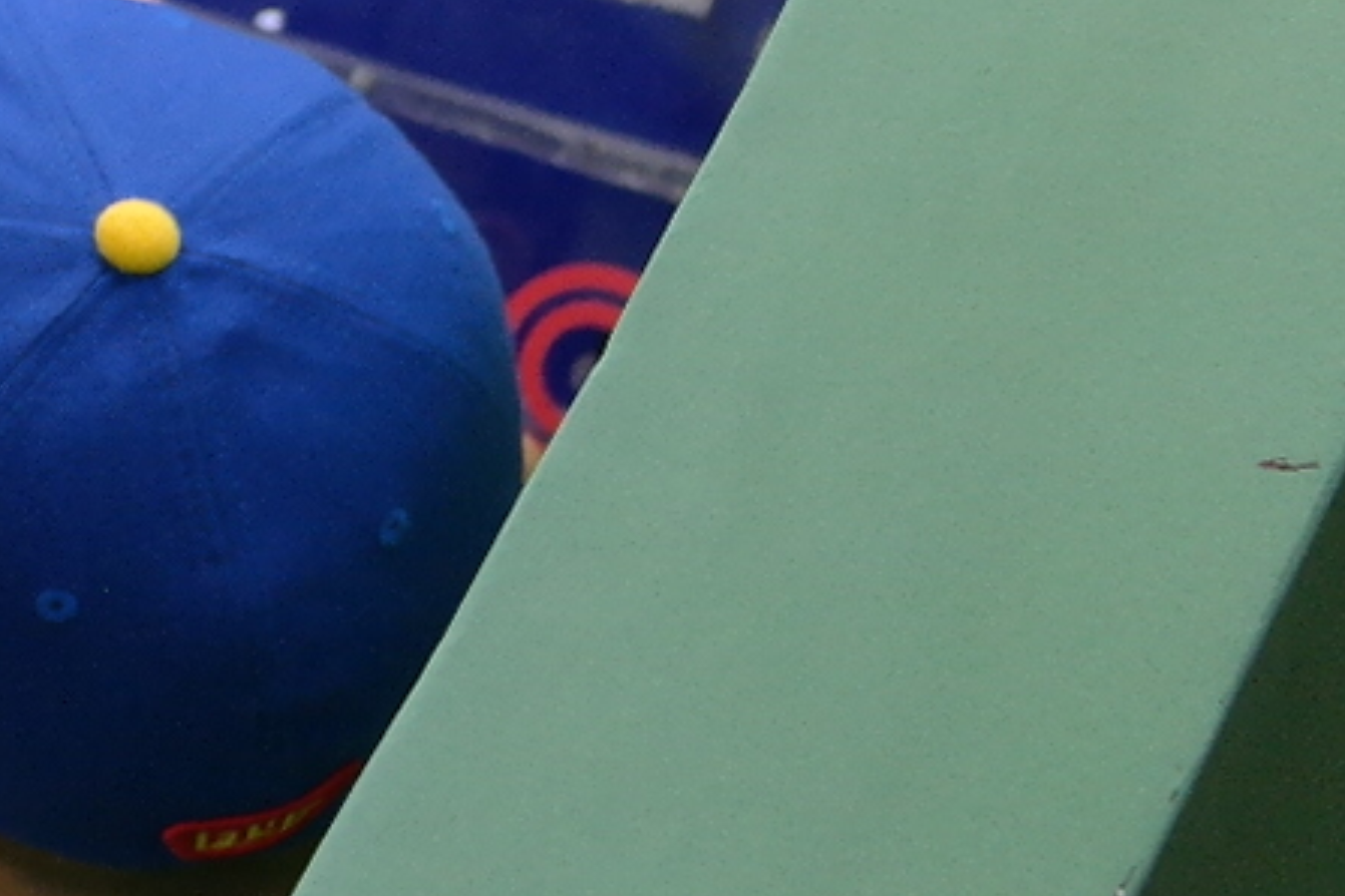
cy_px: -340
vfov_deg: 11.4
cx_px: -1092
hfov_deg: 15.2
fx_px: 4334
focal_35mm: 116
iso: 800
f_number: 3.5
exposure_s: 1/40
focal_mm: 20
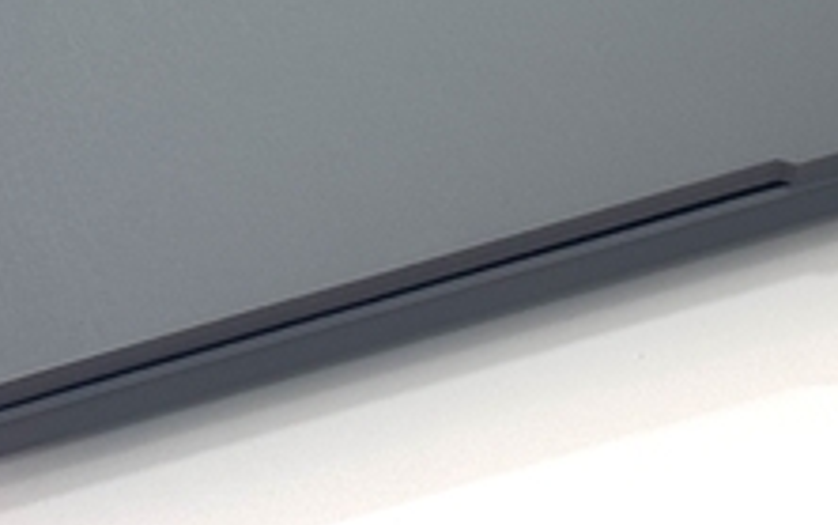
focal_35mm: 183
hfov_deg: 11.3
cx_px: 823
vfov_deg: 7.1
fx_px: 4182
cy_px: -253
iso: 50
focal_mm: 6.76
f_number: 1.78
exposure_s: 1/121
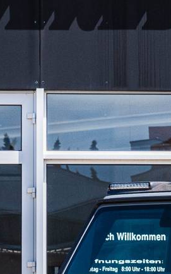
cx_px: 179
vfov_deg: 9.6
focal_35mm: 217
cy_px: 232
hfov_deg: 6.0
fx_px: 1616
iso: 500
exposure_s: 1/500
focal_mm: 48
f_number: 6.3
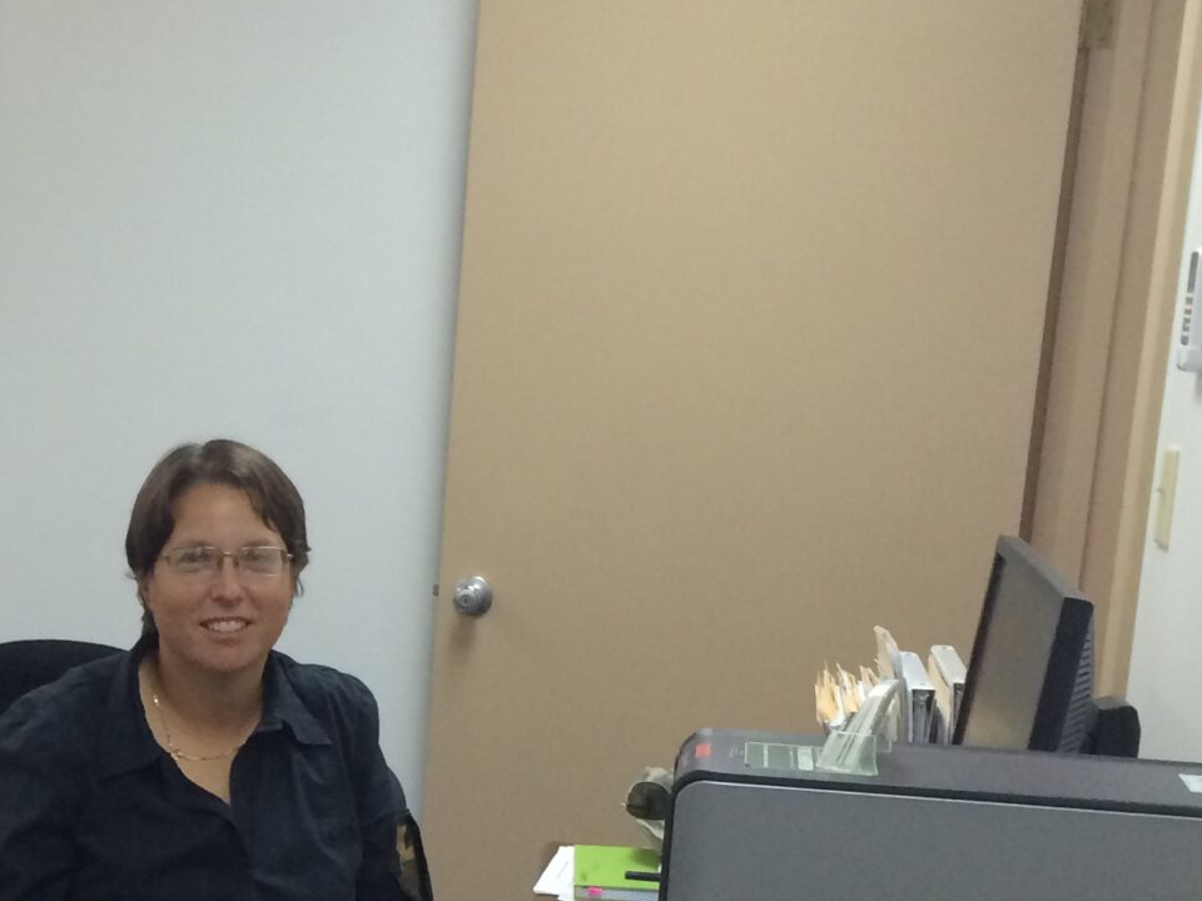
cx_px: 59
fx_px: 2778
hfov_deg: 23.6
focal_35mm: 80
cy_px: 845
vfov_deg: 18.1
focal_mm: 4.12
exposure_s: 1/30
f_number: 2.2
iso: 64
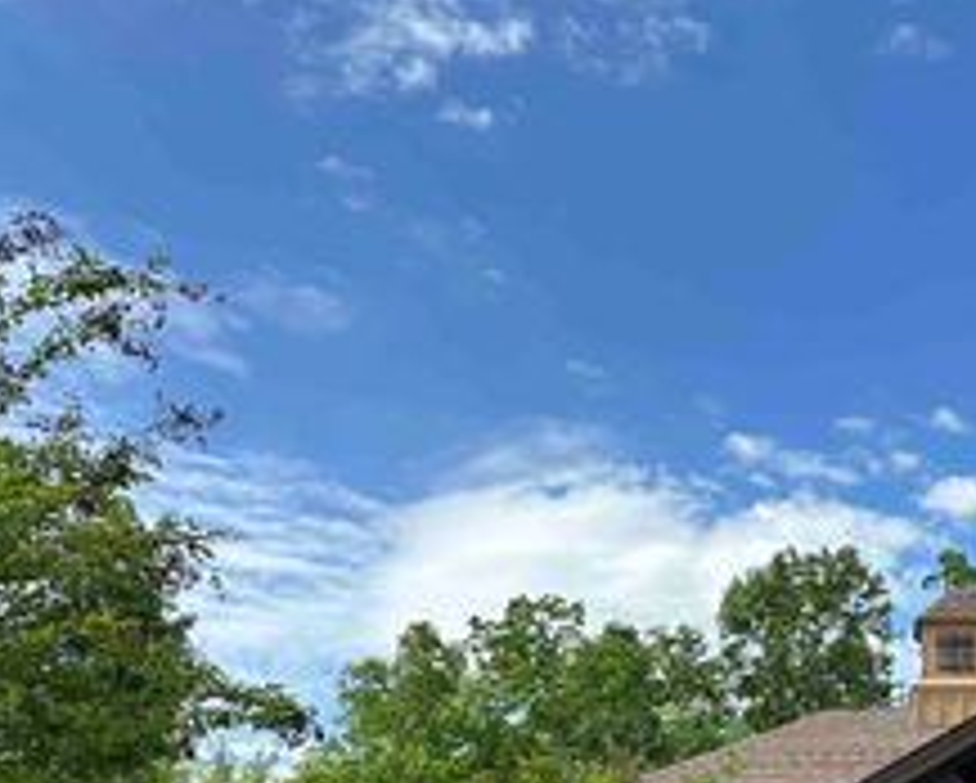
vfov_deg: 26.8
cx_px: 972
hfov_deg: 32.1
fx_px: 1561
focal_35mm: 54
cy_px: 754
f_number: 1.78
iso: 80
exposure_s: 1/2967
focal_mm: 6.86
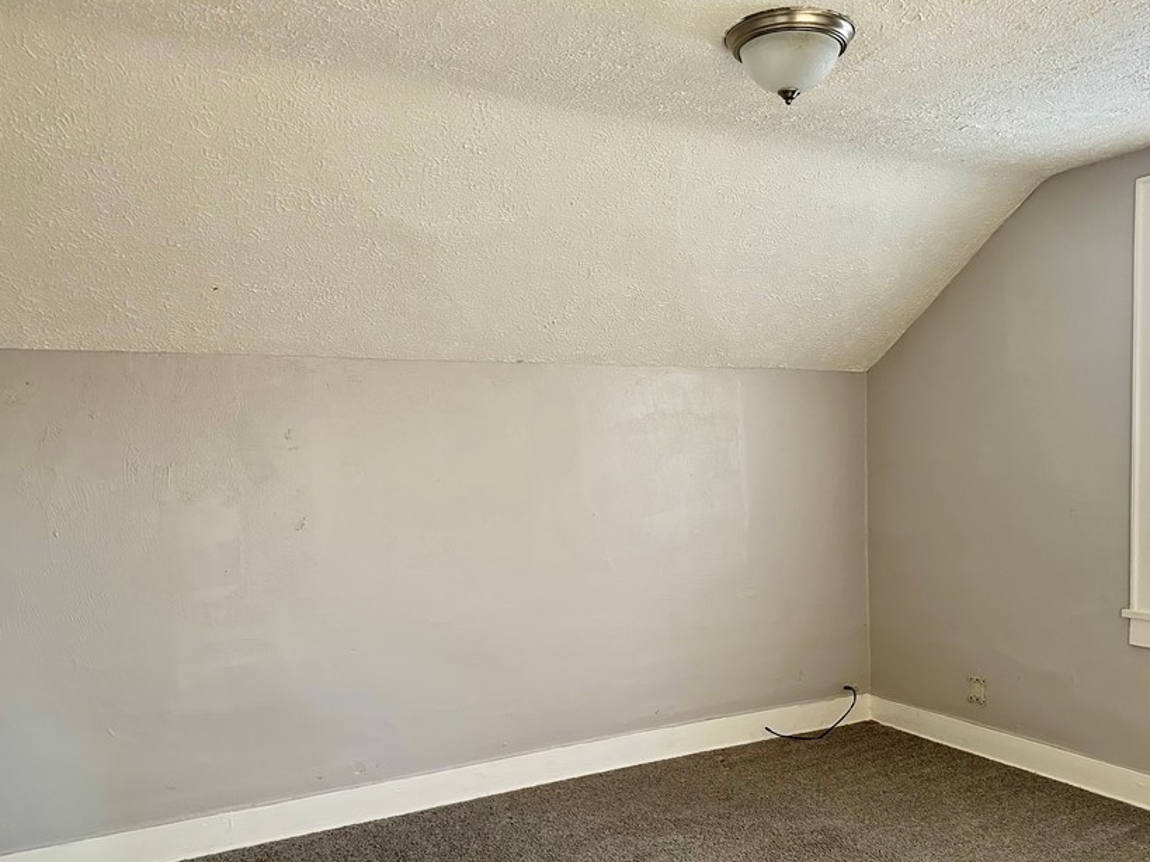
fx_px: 997
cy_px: 532
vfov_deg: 46.4
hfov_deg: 59.7
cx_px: 659
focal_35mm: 30
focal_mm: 6.86
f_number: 1.78
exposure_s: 1/60
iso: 500
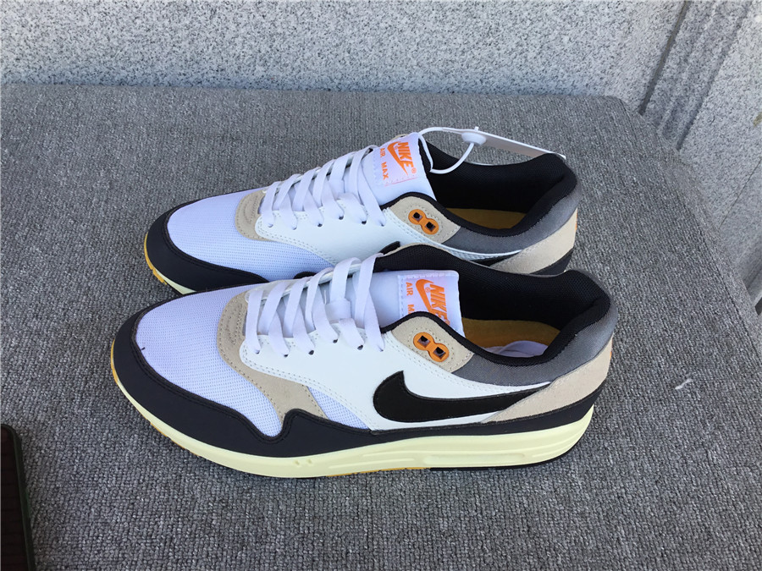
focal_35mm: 31
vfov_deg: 45.4
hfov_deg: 58.4
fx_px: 682
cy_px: 286
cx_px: 381
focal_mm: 3.3
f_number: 2.4
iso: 25
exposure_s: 1/203
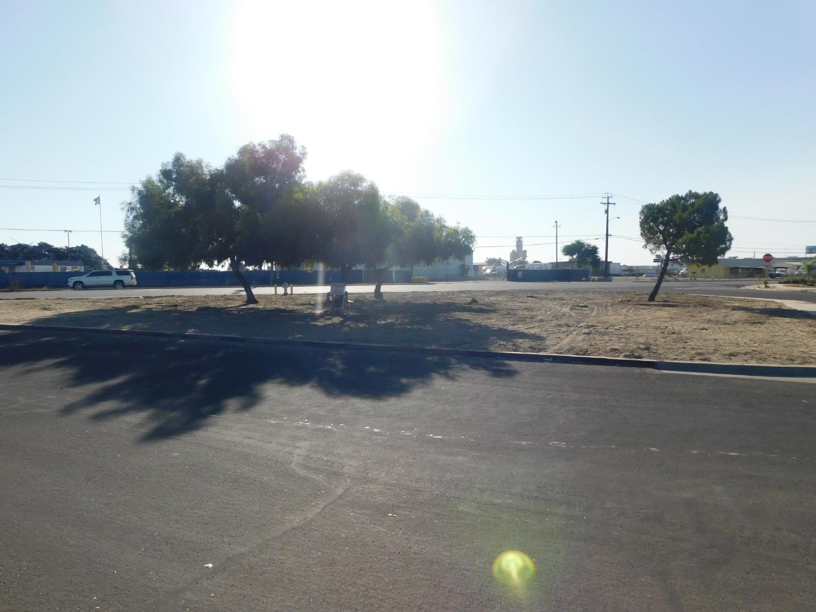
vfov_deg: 58.9
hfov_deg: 73.9
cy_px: 306
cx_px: 408
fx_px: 542
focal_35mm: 23
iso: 125
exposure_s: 1/500
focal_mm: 4
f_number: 6
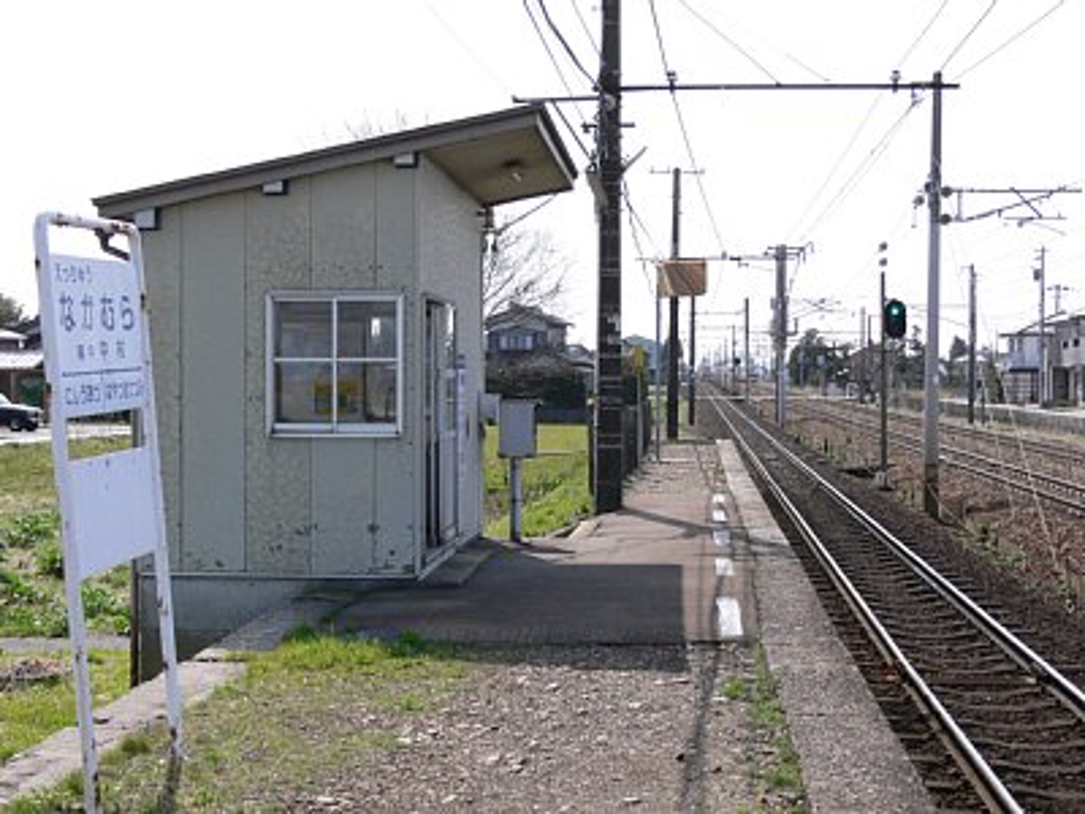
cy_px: 407
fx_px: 1693
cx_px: 542
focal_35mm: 54
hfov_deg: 35.5
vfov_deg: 27.0
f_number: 5.6
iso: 80
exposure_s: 1/200
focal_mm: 11.4
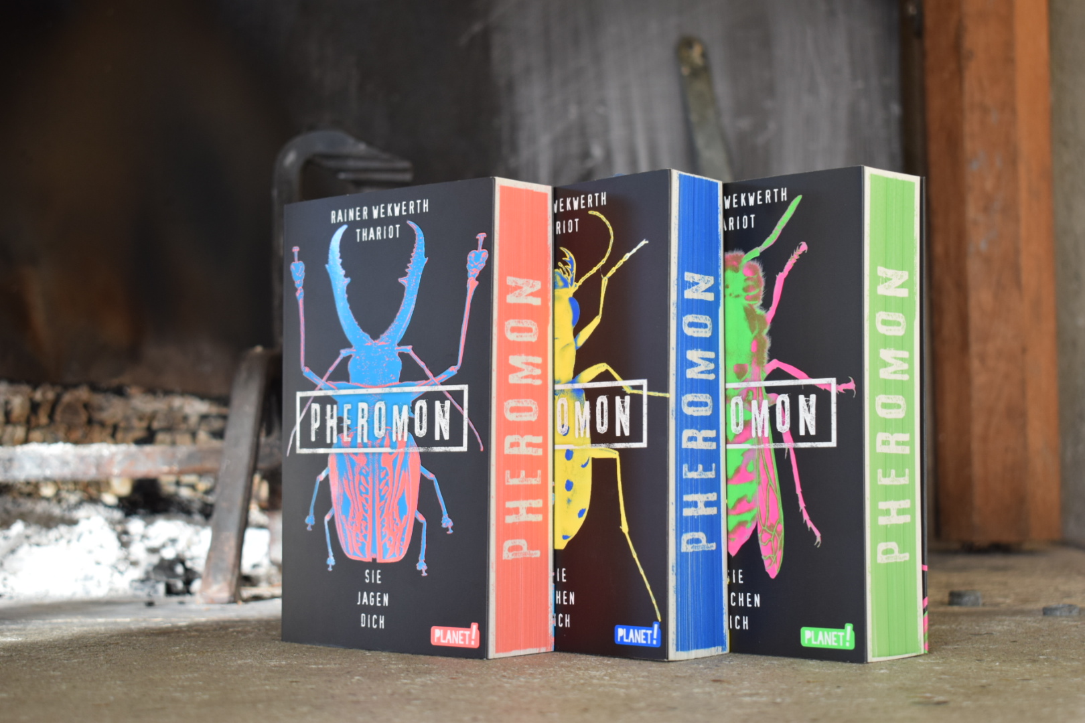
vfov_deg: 21.6
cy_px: 362
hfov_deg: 31.9
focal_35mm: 63
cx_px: 542
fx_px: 1899
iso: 400
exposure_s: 1/80
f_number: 5
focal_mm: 42
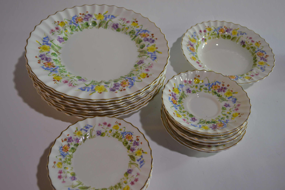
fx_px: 285
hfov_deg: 53.2
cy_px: 95
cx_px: 142
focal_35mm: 36
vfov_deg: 36.8
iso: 400
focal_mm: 24
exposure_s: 1/60
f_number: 4
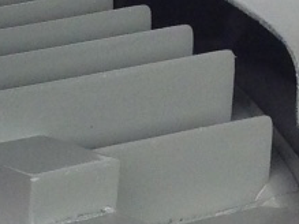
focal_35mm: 246
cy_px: 462
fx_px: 2124
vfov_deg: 5.9
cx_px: -330
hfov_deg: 7.7
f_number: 2.4
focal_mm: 4.12
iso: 64
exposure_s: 1/120
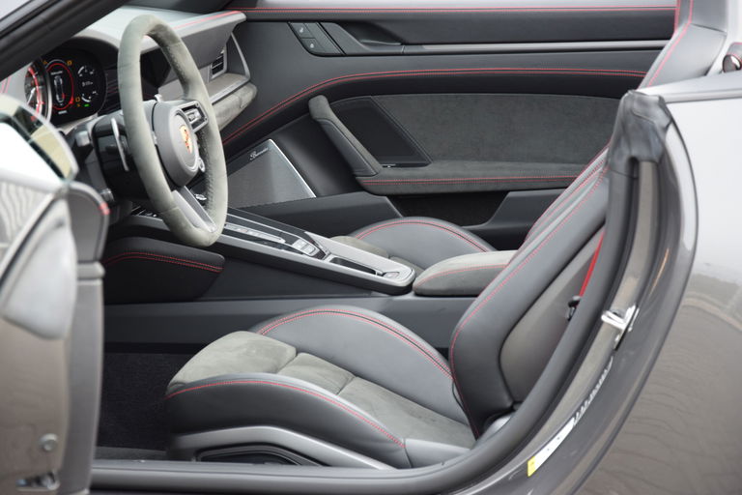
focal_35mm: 135
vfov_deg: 10.2
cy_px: 248
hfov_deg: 15.2
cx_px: 371
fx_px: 2782
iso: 640
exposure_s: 1/160
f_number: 5.6
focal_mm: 90
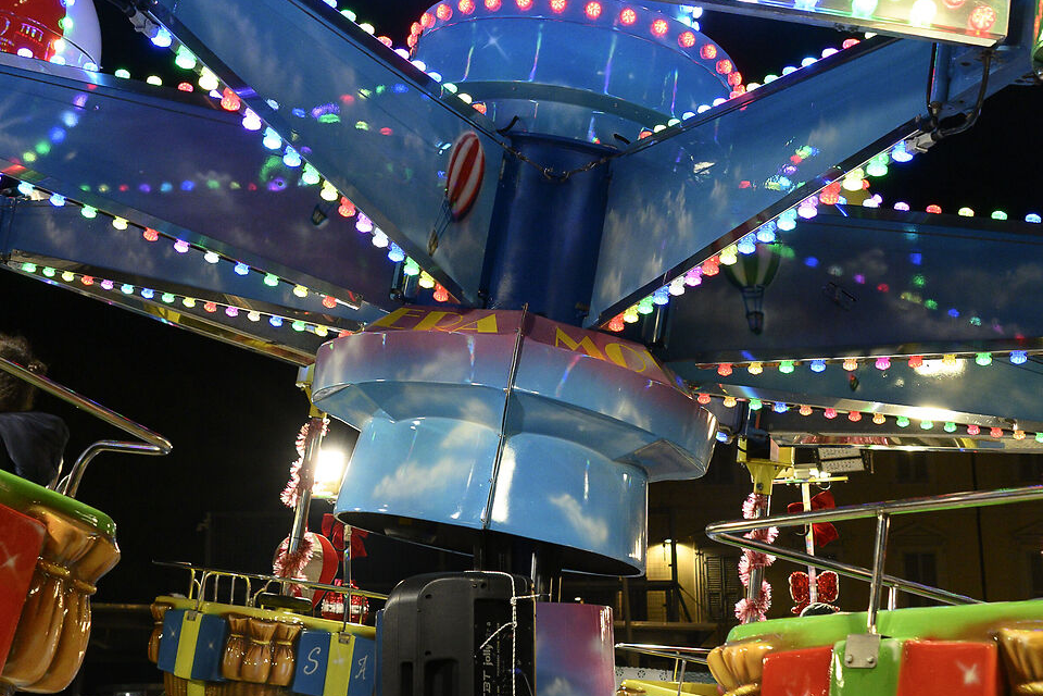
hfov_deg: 33.4
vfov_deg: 22.6
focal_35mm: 60
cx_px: 495
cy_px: 293
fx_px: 1738
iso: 2000
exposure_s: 1/500
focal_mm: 24
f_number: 4
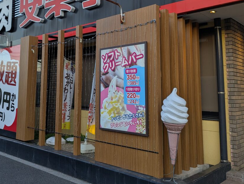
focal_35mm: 37
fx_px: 261
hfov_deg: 49.9
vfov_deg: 38.3
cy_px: 61
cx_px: 105
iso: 43
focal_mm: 6.81
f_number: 1.85
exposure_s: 1/355
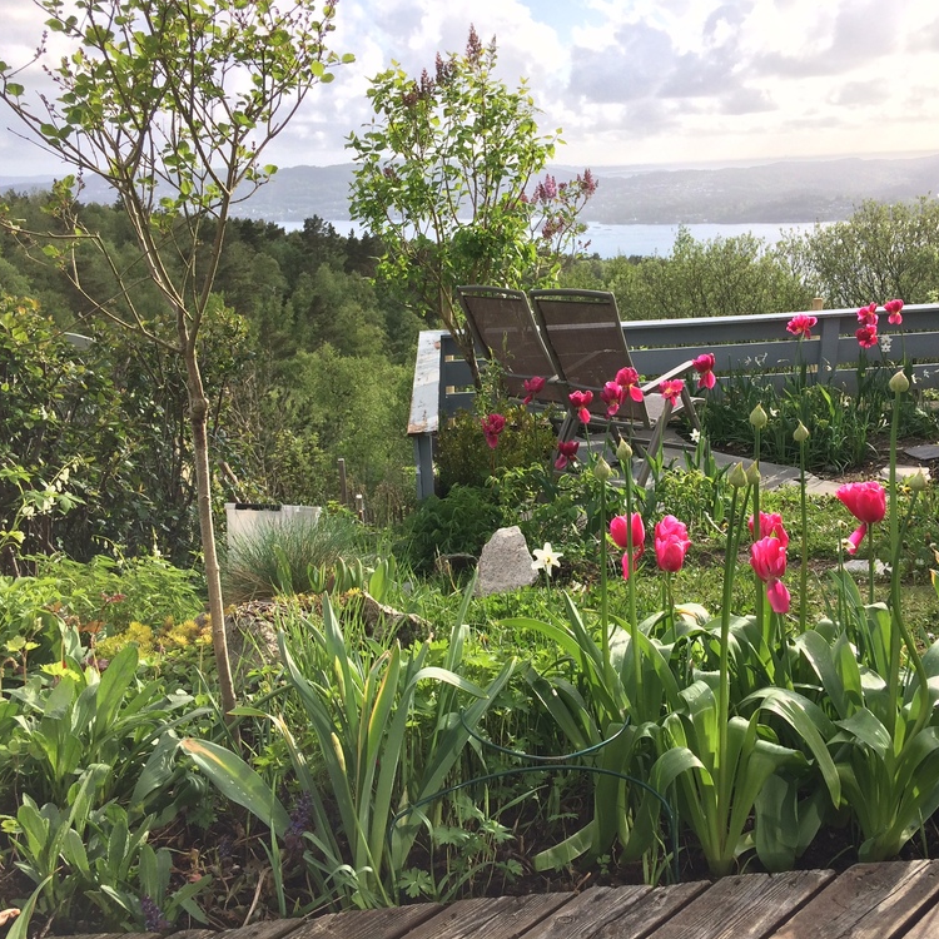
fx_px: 1074
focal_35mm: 35
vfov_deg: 47.2
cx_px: 530
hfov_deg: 47.1
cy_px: 480
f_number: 2.2
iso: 32
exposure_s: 1/1026
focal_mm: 4.15
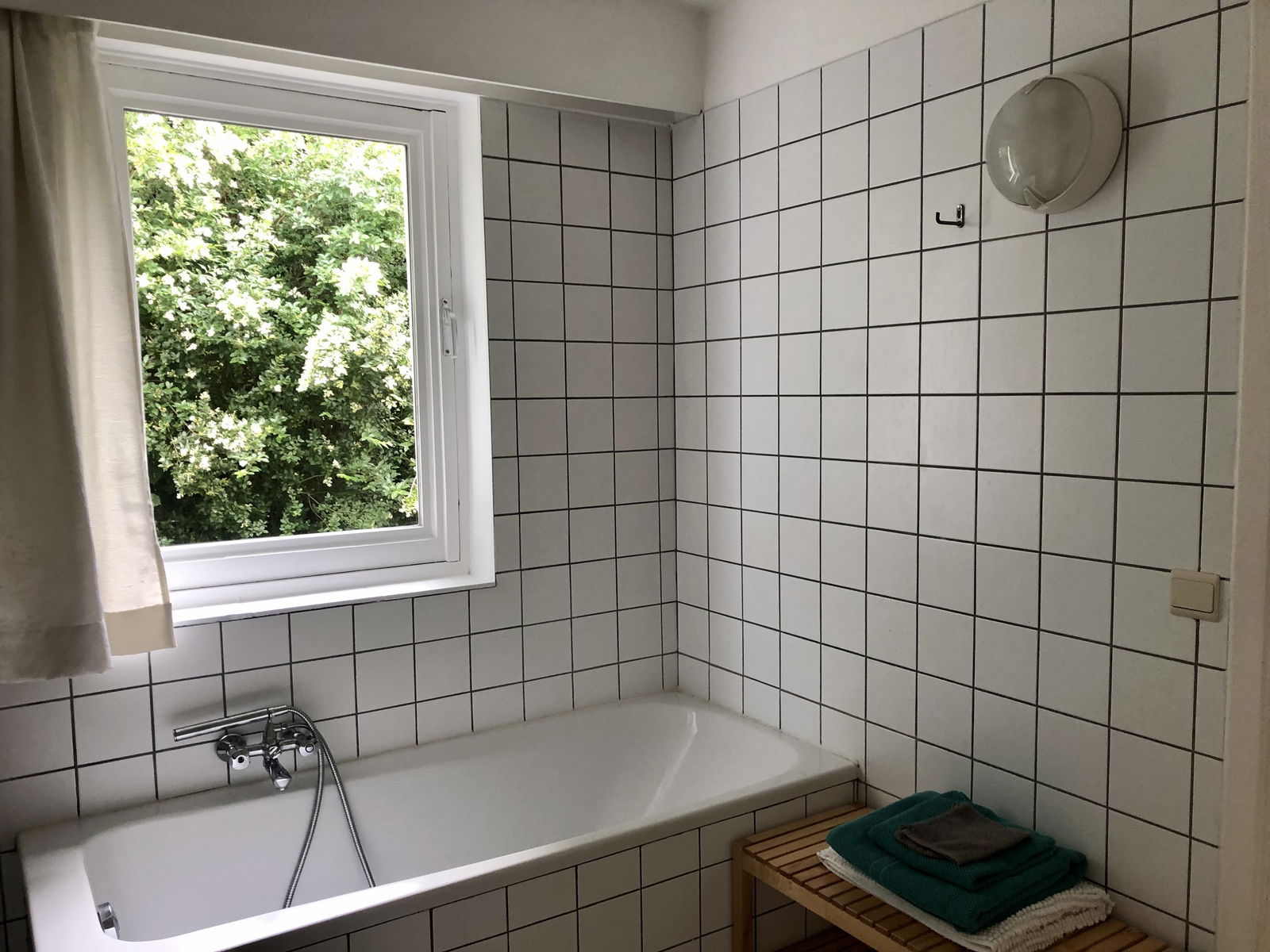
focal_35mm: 28
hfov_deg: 63.4
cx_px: 635
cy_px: 476
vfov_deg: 49.7
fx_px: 1027
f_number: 1.8
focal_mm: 4
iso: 25
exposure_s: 1/40
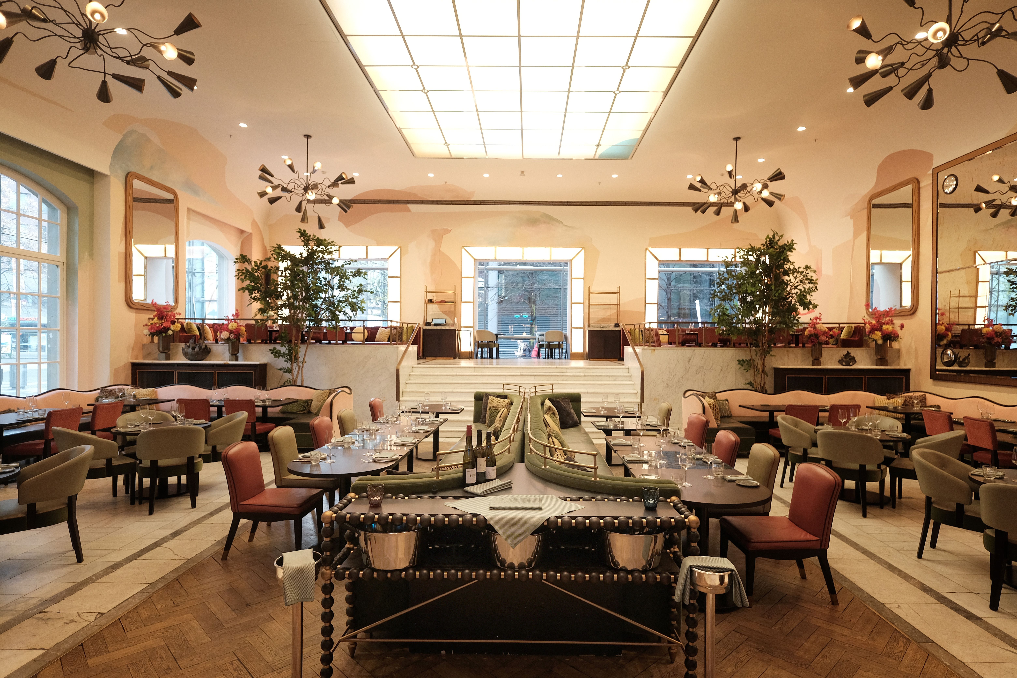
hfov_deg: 90.0
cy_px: 339
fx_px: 508
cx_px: 508
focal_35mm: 18
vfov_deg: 67.4
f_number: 2.8
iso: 800
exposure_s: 1/60
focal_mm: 12
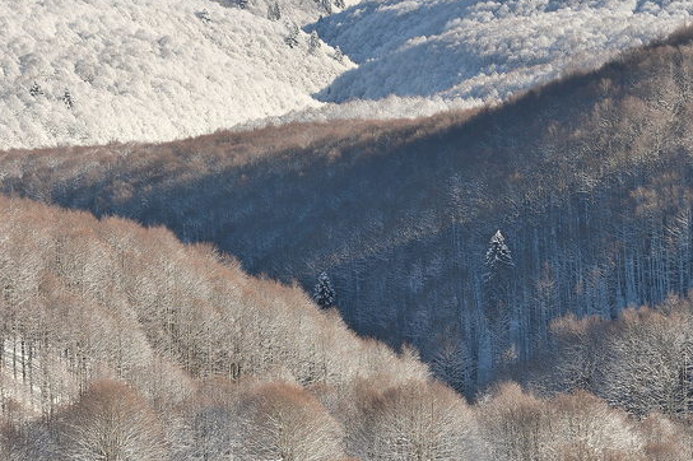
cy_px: 228
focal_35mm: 149
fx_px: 2866
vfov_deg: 9.2
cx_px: 330
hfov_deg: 13.8
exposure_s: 1/180
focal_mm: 90
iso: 100
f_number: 11
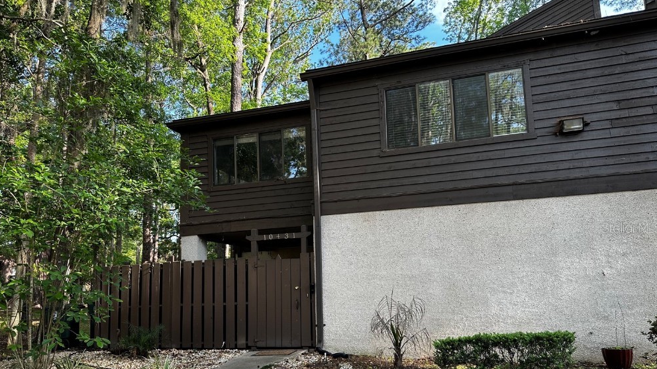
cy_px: 227
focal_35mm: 27
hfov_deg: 69.9
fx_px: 470
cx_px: 325
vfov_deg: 42.6
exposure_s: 1/287
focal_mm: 6.86
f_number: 1.78
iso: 80
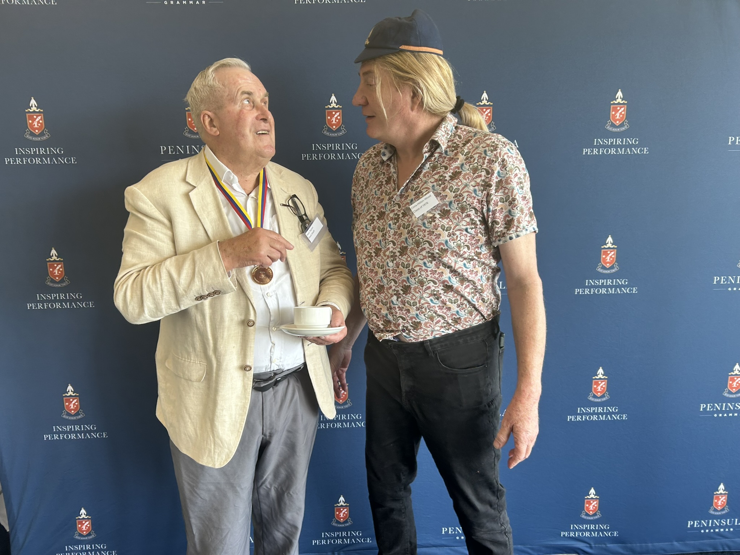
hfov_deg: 67.3
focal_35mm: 26
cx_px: 370
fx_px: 556
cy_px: 278
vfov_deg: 53.1
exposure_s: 1/100
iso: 50
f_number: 1.5
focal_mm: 5.7
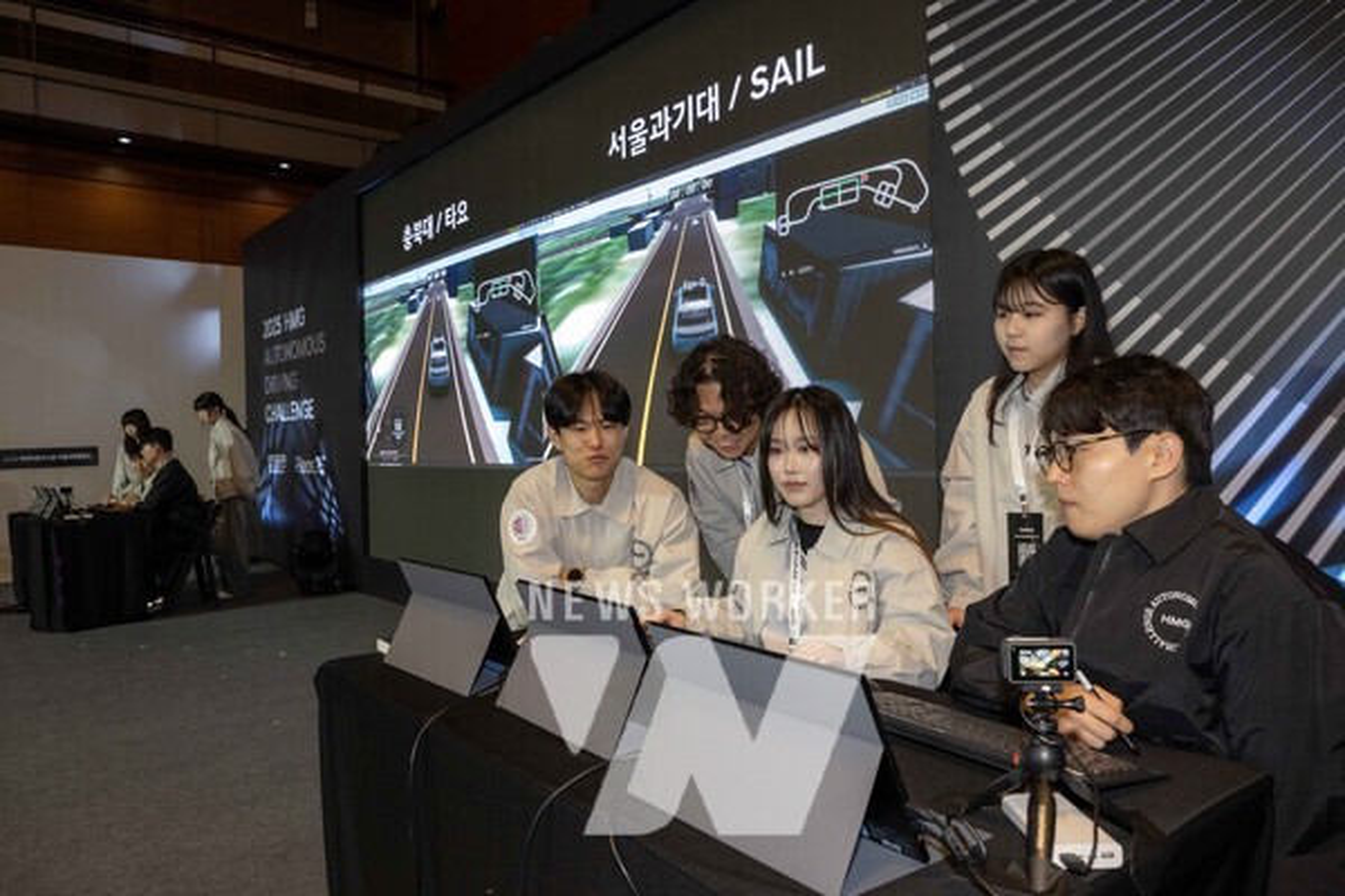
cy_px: 448
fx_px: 953
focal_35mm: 26
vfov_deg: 50.4
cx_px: 672
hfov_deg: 70.4
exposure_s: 1/160
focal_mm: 25.5
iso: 1600
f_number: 7.1
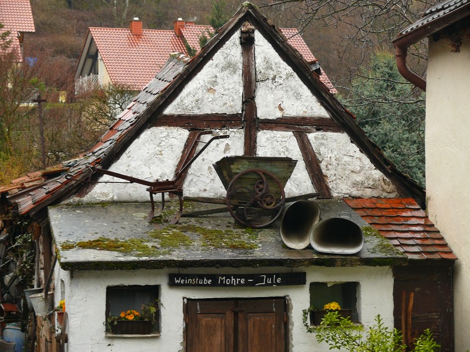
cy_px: 176
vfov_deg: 13.5
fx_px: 1493
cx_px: 235
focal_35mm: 110
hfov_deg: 17.9
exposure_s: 1/30
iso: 100
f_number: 3.6
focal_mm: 23.2
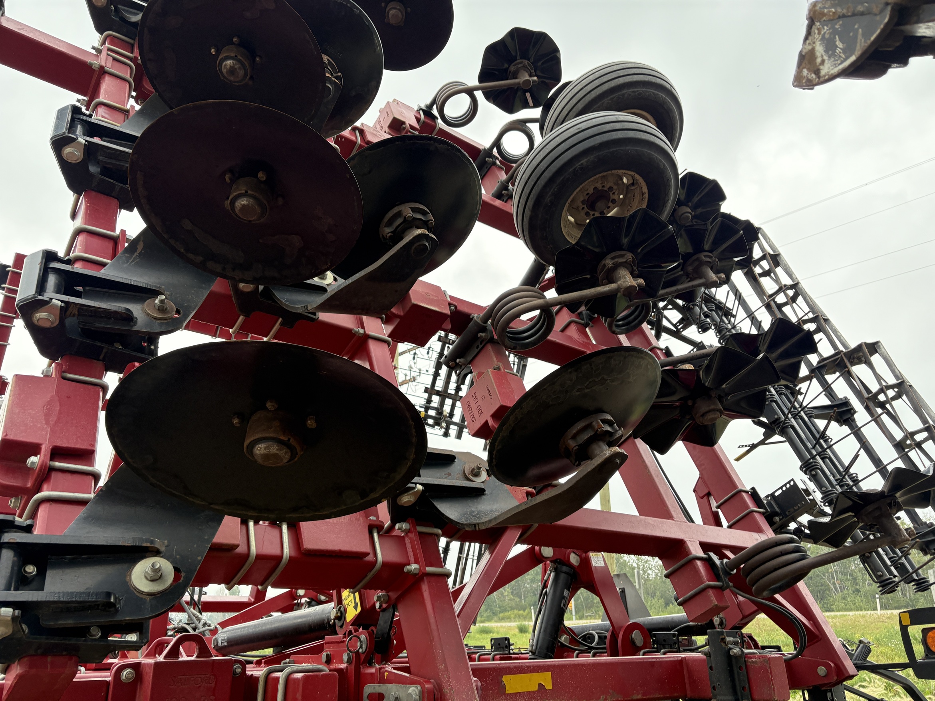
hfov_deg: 67.3
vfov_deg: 53.1
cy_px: 350
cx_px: 468
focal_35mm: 26
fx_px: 702
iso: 64
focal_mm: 5.96
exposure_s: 1/535
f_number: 1.6
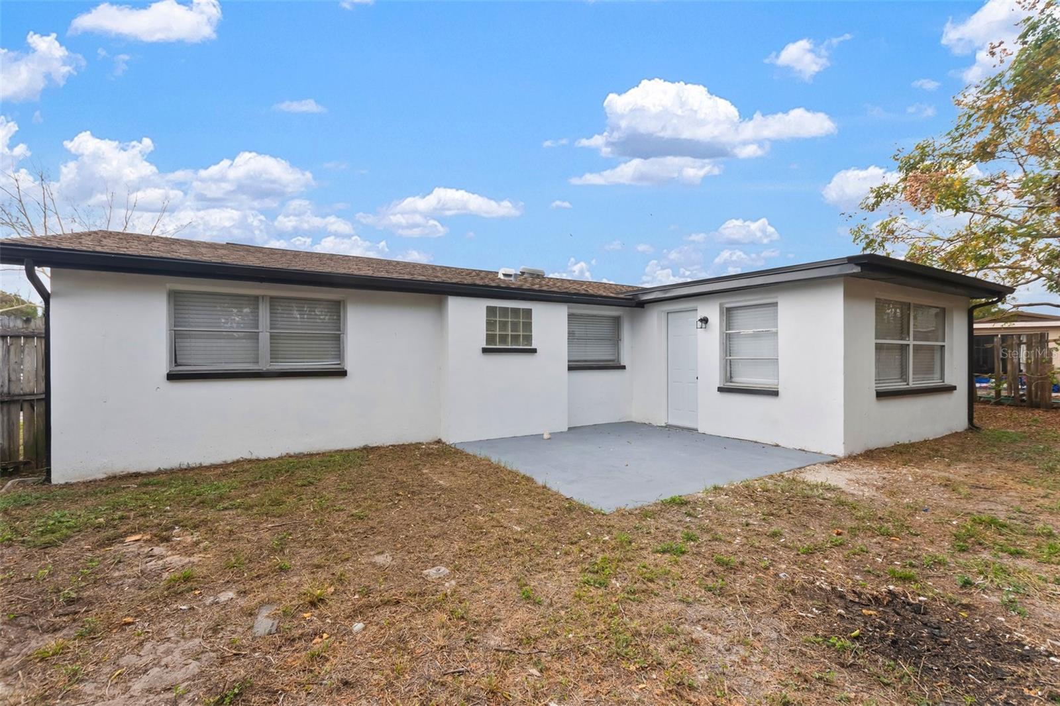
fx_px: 442
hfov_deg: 100.4
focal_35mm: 15
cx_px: 530
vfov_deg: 77.3
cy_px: 353
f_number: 7.1
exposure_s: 1/50
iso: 100
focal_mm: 10
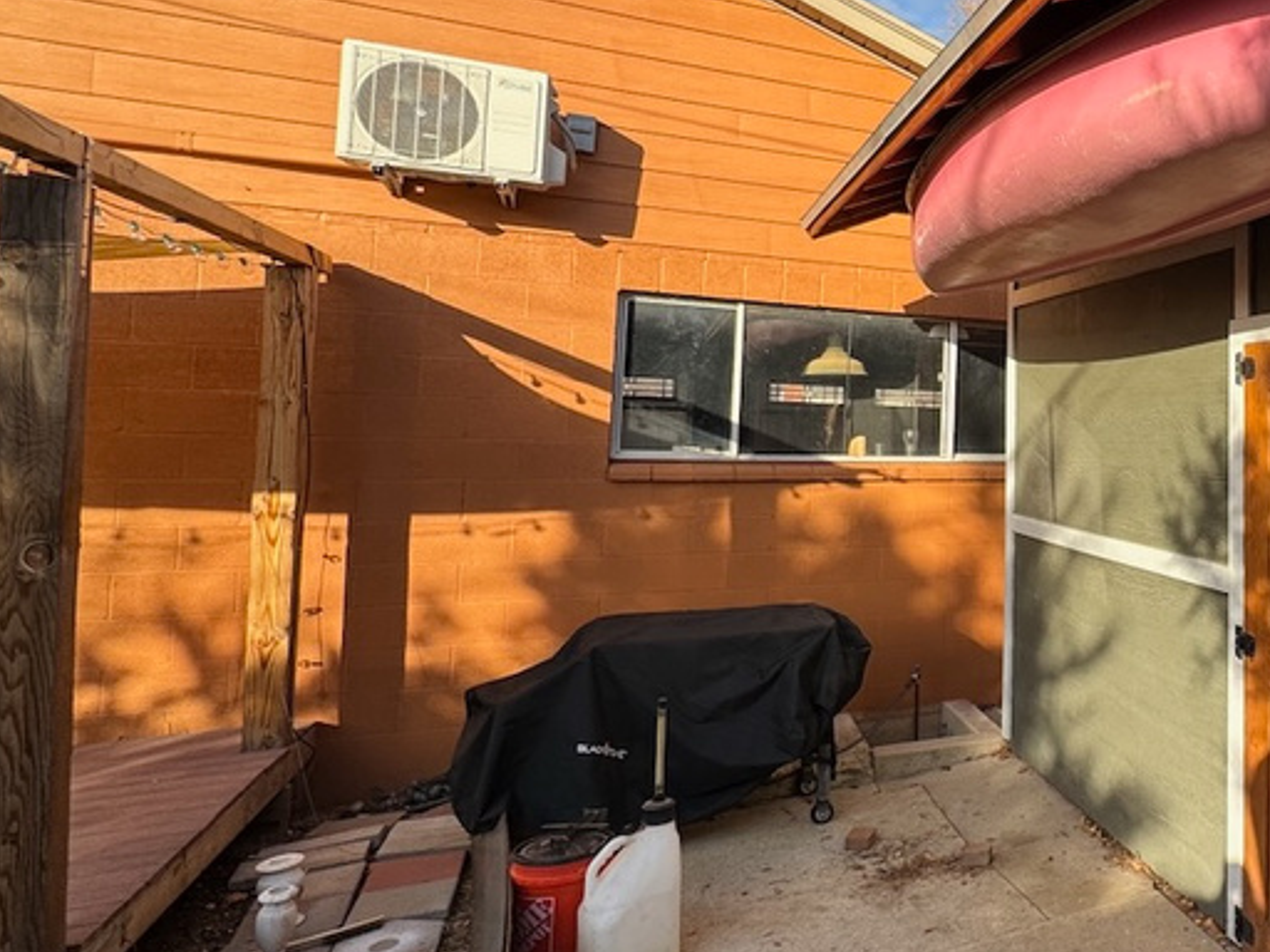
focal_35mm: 28
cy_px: 387
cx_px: 1228
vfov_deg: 49.5
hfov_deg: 52.4
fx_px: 1027
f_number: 2.2
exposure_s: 1/596
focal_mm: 2.22
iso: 40
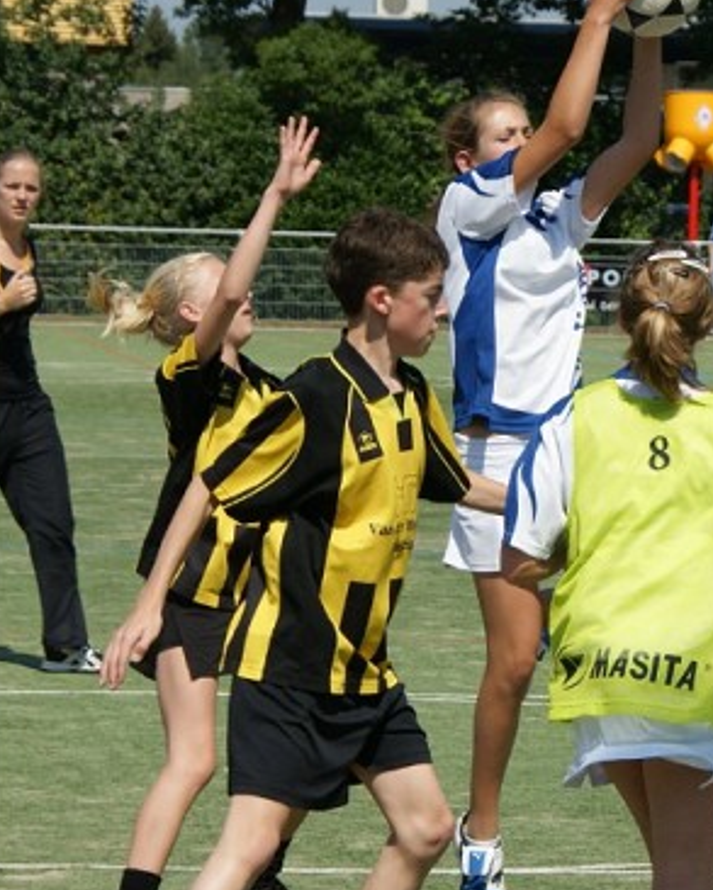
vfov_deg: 15.2
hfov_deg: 12.2
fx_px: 3342
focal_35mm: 127
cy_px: 540
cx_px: 433
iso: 100
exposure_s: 1/500
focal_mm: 55
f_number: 8
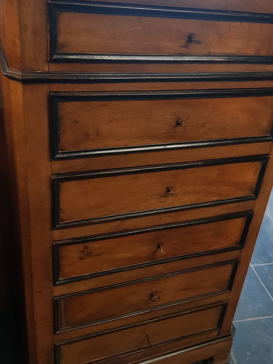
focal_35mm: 37
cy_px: 183
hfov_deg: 38.6
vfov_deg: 50.1
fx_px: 389
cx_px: 146
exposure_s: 1/15
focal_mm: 4.2
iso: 200
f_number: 1.7
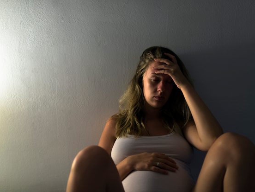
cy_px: 98
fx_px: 287
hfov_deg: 47.7
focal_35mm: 39
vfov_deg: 36.8
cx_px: 110
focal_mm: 35
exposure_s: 1/80
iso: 320
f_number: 2
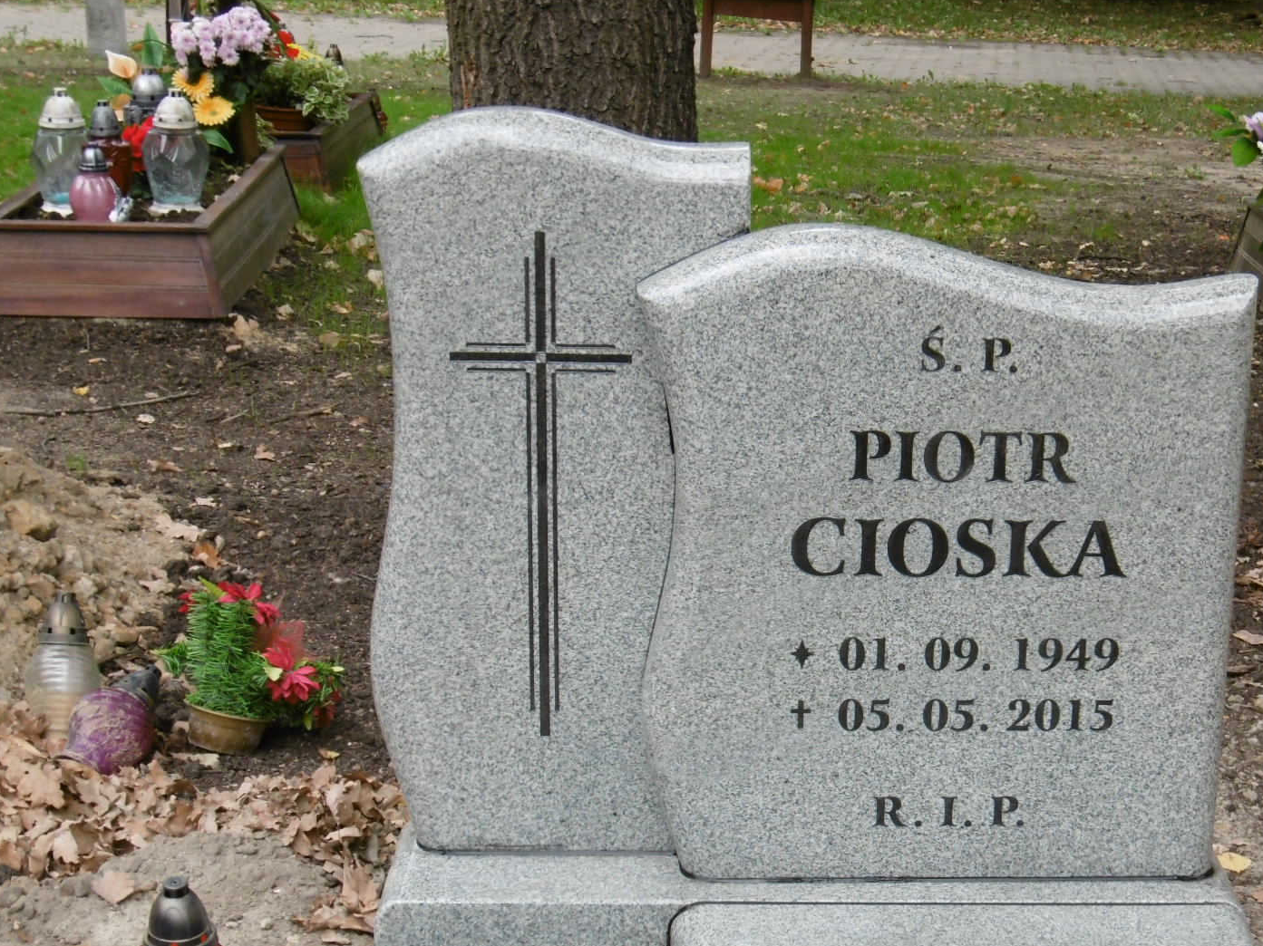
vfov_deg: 19.6
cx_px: 881
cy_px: 648
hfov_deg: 25.8
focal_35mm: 75
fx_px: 2736
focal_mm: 9.2
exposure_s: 1/200
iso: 160
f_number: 4
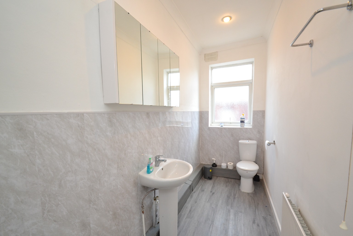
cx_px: 176
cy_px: 118
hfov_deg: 100.4
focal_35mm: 15
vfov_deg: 77.3
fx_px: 147
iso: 800
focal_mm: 10
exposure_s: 1/100
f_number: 7.1
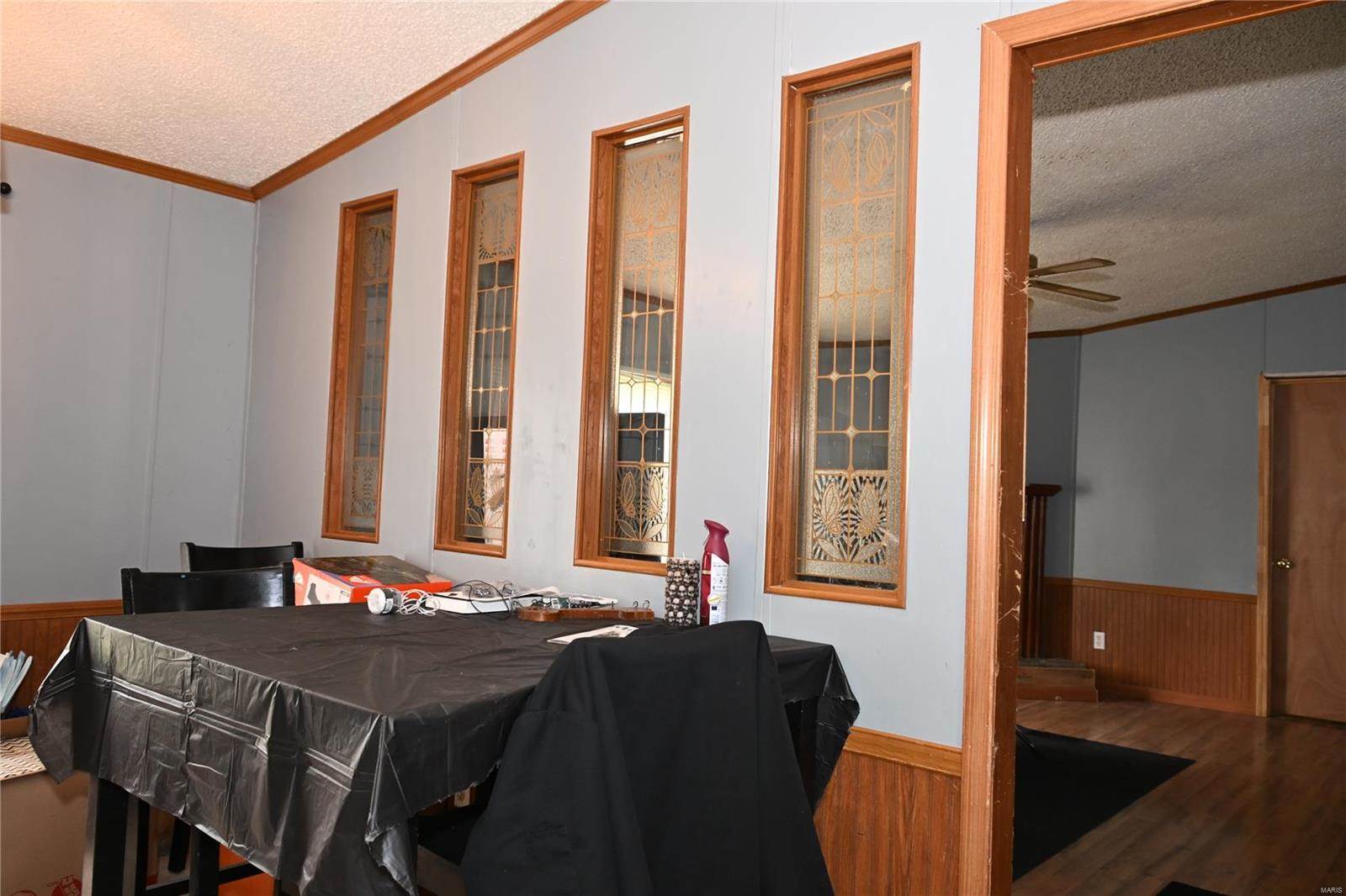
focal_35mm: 27
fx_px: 1009
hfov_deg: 67.4
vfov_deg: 47.9
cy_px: 448
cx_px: 673
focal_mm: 18
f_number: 4
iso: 900
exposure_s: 1/60
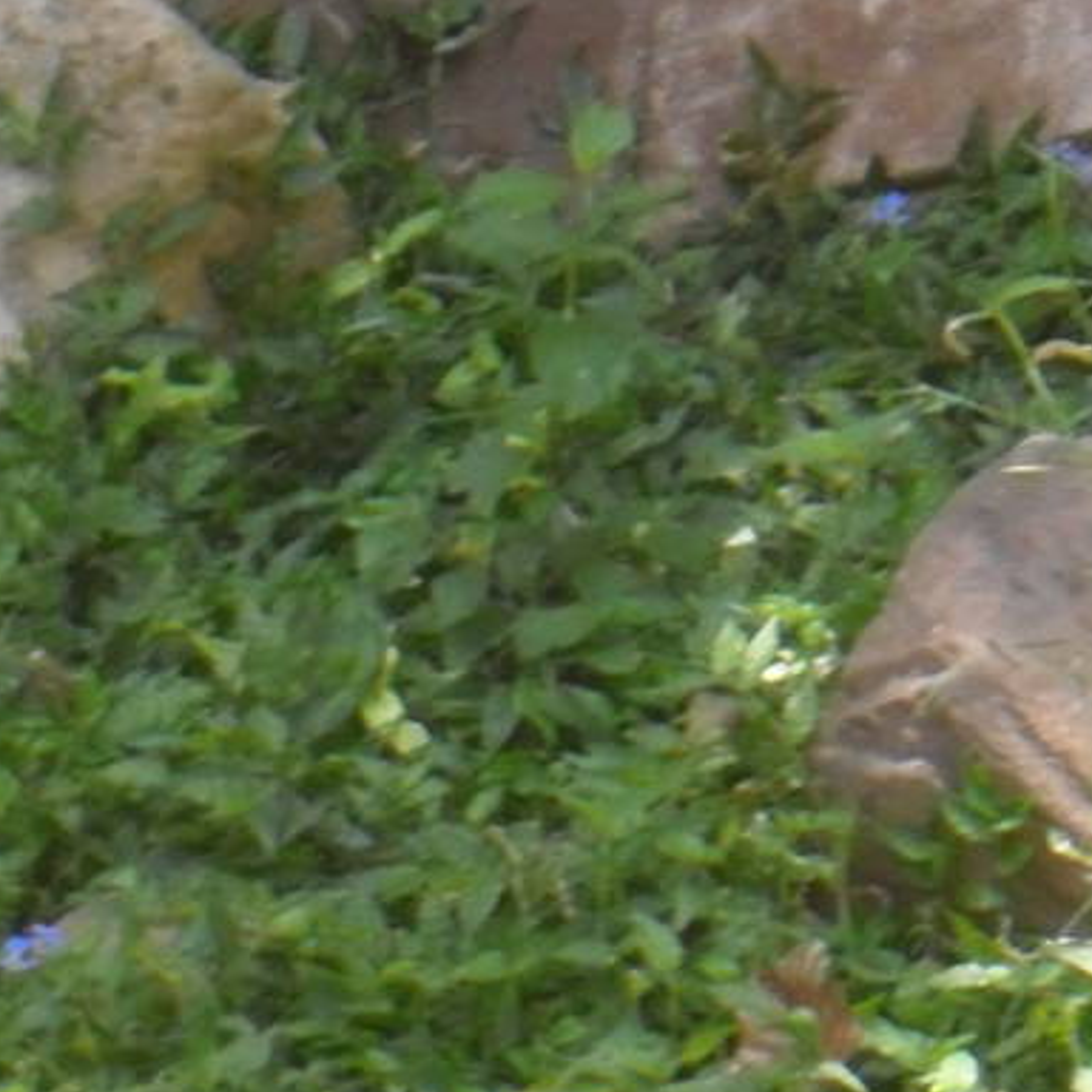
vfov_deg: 4.1
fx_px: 14990
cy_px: 1675
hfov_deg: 4.1
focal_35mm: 420
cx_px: -956
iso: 125
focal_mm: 20.1
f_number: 5
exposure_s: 1/30
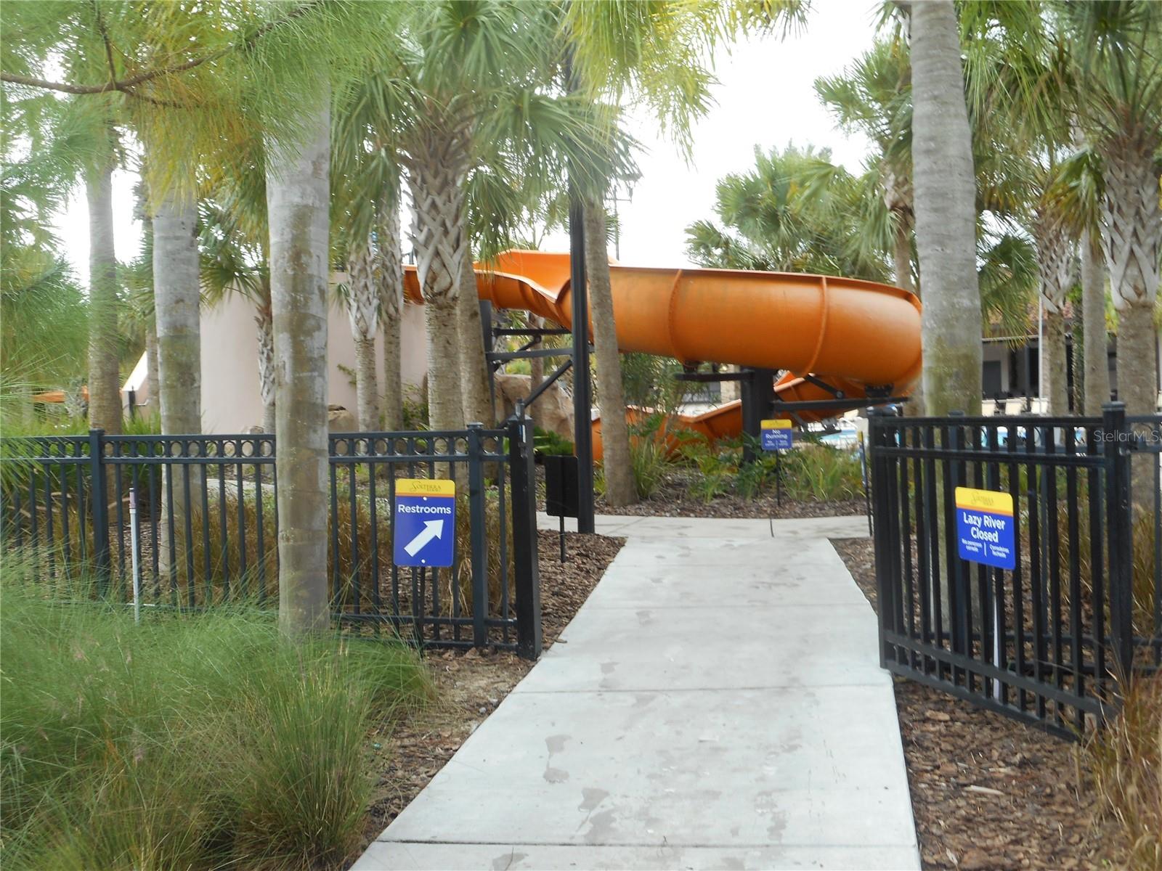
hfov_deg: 47.9
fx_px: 1309
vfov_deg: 36.8
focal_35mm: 39
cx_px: 581
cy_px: 436
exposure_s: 1/50
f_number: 4.5
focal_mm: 6.9
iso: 80
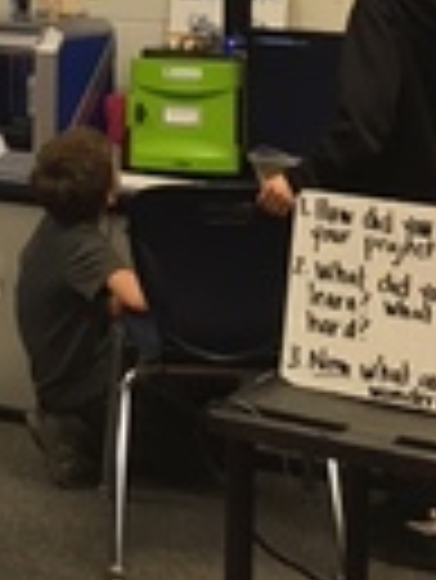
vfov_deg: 17.1
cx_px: -45
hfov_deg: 13.5
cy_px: -171
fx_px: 1811
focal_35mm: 108
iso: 64
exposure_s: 1/30
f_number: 2.2
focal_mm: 4.15
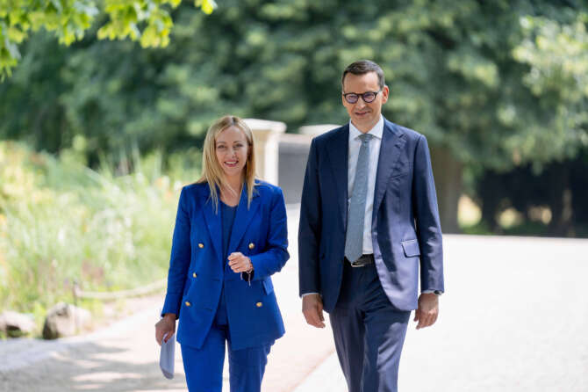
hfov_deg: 10.4
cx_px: 294
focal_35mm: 198
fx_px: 3232
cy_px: 196
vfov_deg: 6.9
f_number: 2.8
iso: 160
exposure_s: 1/640
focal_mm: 198
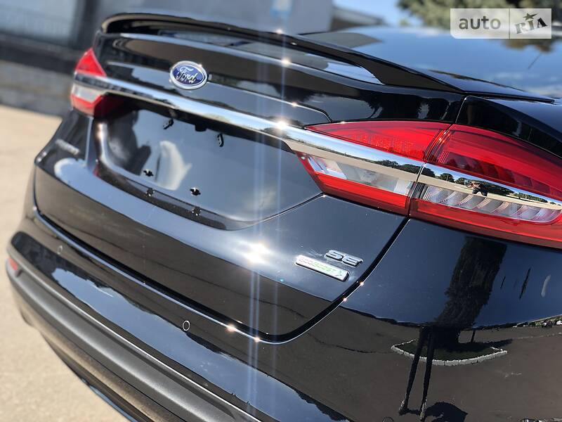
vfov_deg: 28.0
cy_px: 211
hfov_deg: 36.8
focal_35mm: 52
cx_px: 281
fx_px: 844
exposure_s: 1/223
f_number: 2.4
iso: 16
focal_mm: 6
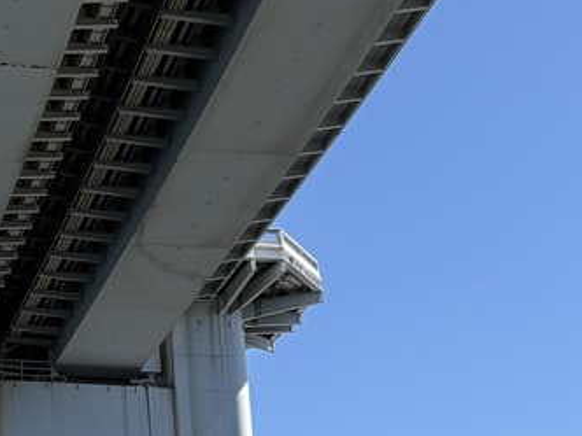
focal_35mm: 94
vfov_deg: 15.6
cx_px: -19
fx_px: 1580
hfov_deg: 20.1
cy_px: 362
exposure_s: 1/3448
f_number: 1.6
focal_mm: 5.96
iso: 50
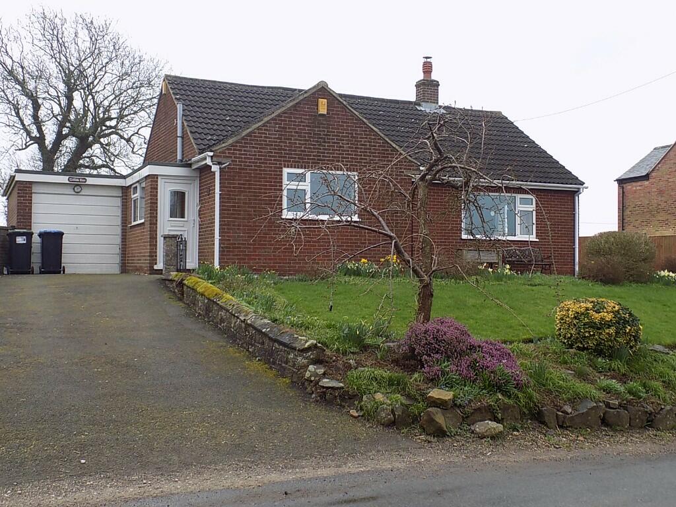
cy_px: 254
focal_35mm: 41
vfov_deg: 35.1
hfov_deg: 45.8
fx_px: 801
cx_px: 338
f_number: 3.6
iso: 80
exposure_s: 1/50
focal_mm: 7.3
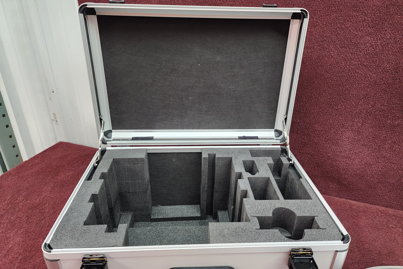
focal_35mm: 24
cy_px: 132
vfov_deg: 53.1
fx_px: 269
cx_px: 202
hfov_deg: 73.7
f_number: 1.8
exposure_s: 1/120
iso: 500
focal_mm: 6.4
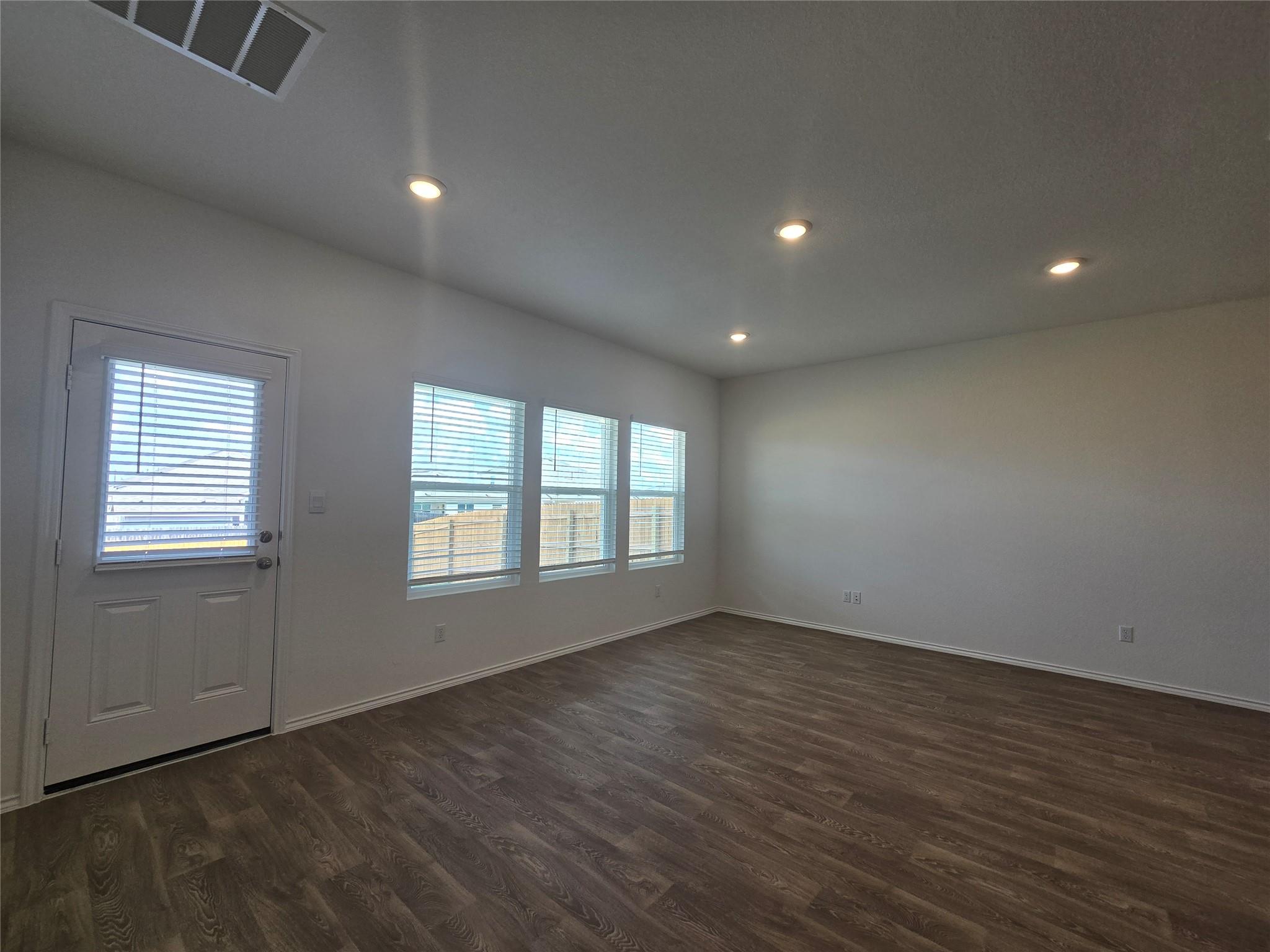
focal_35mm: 13
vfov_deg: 89.9
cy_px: 476
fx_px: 477
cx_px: 635
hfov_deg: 106.2
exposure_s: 1/120
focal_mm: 2.2
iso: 50
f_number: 2.2
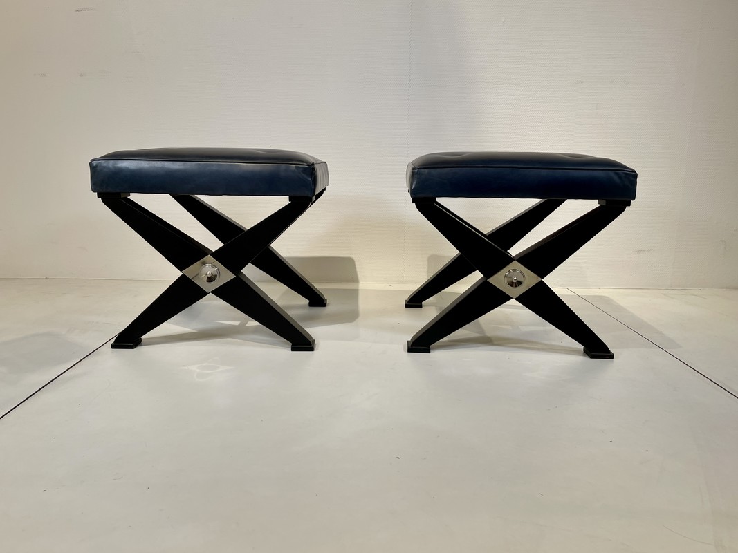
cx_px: 369
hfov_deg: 67.3
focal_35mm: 26
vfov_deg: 53.1
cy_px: 276
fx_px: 554
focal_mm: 5.1
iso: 50
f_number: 1.6
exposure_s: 1/100
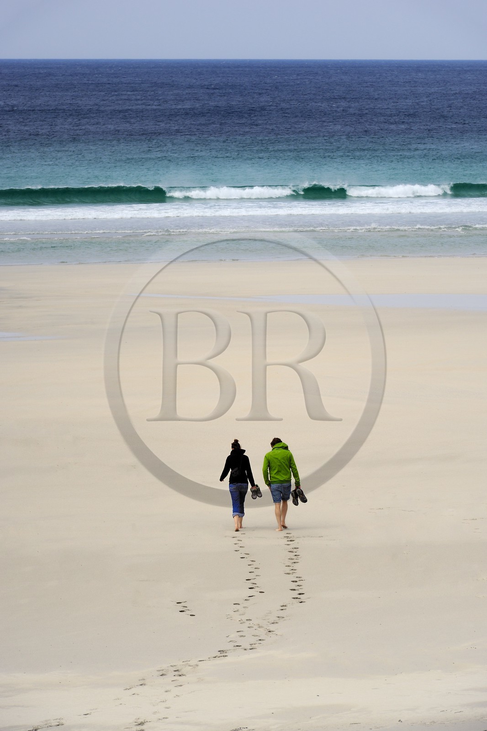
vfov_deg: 10.3
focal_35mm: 200
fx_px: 4060
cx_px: 244
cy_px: 366
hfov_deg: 6.9
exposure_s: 1/500
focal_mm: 200
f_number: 11
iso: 200
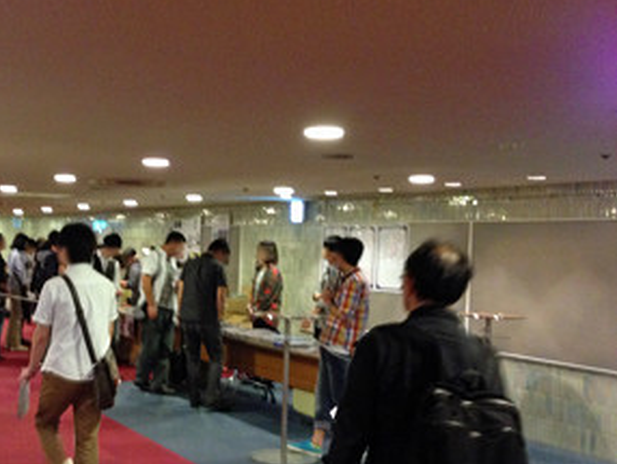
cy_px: 278
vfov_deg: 28.0
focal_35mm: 52
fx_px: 928
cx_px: 134
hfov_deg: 35.7
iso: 400
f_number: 2.4
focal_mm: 4.12
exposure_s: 1/17
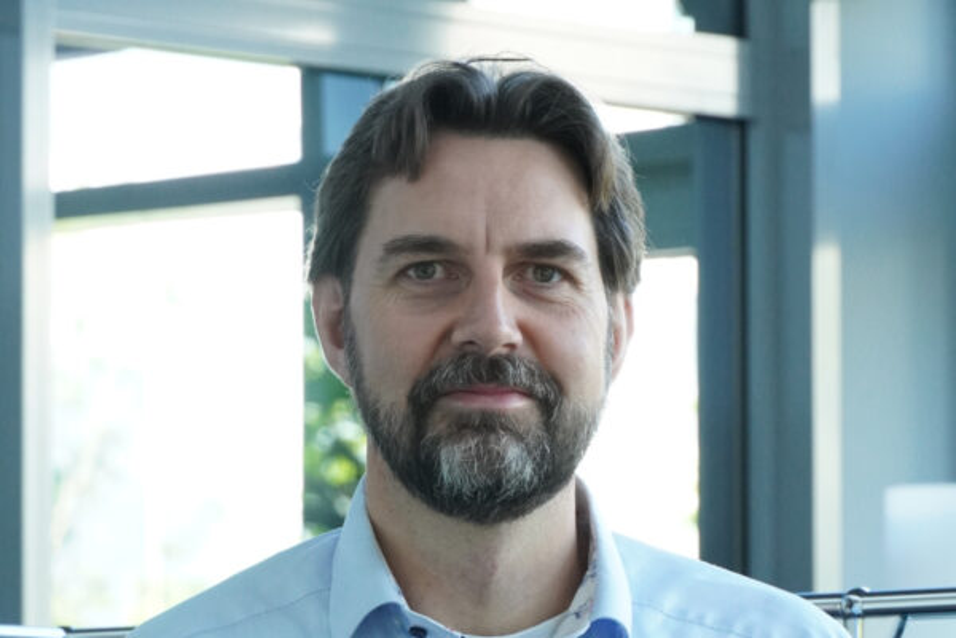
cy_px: 319
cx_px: 478
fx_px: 3704
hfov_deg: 14.7
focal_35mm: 140
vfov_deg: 9.8
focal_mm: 93
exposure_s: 1/60
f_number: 7.1
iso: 1600
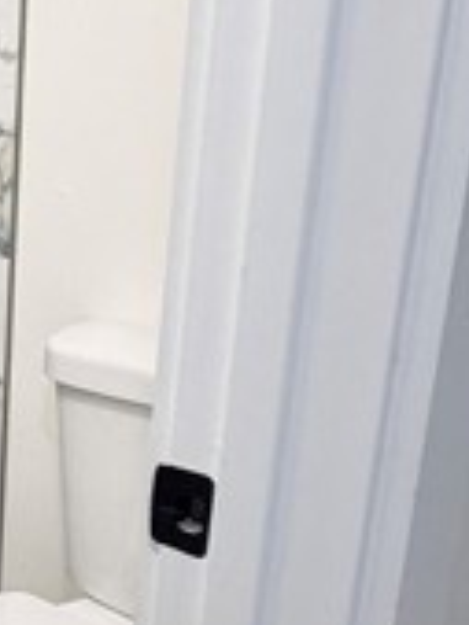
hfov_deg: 20.4
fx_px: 956
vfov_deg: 36.0
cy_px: 385
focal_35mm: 53
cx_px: -355
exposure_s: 1/120
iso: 250
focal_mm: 2.22
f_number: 2.2
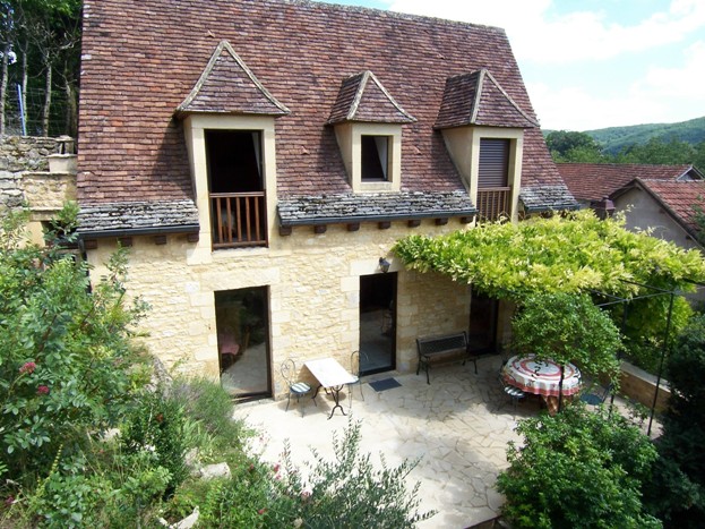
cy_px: 264
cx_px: 352
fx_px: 468
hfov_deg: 73.9
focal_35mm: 23
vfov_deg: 58.9
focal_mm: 3.8
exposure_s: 1/100
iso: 64
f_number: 5.6
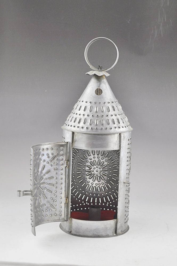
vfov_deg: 27.0
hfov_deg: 18.2
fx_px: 554
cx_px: 88
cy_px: 133
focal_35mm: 75
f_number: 5.6
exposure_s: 1/20
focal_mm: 50
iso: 400
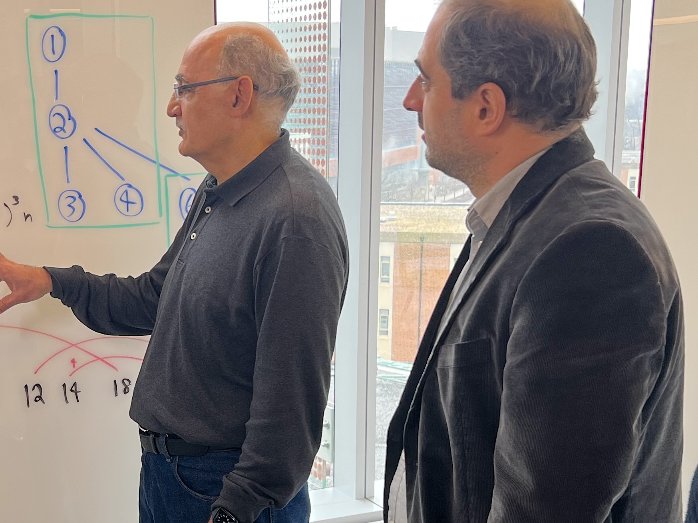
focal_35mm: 60
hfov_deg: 31.6
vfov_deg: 24.2
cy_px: 386
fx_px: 1210
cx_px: 171
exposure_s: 1/120
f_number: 1.5
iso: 50
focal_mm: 5.7
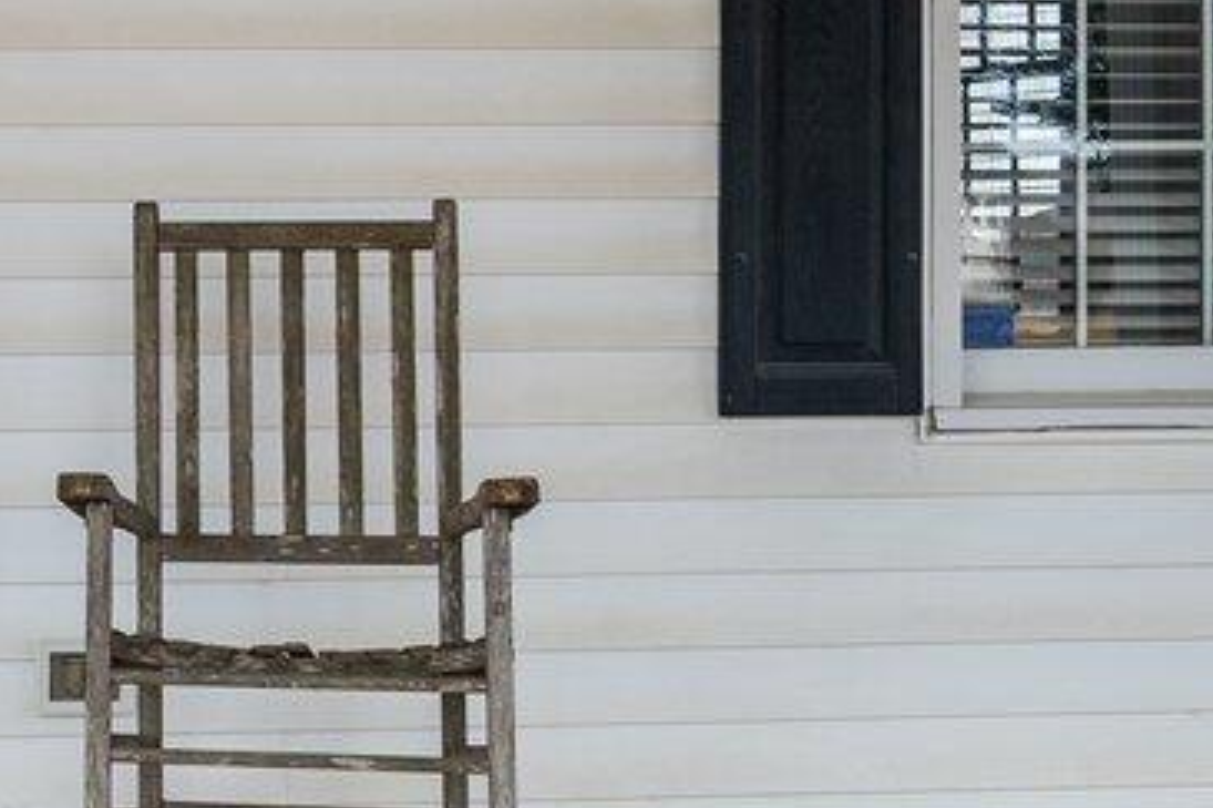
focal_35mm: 101
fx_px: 3401
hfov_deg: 17.3
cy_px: 389
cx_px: -827
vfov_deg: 13.5
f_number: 8
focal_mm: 18
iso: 250
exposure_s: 1/160
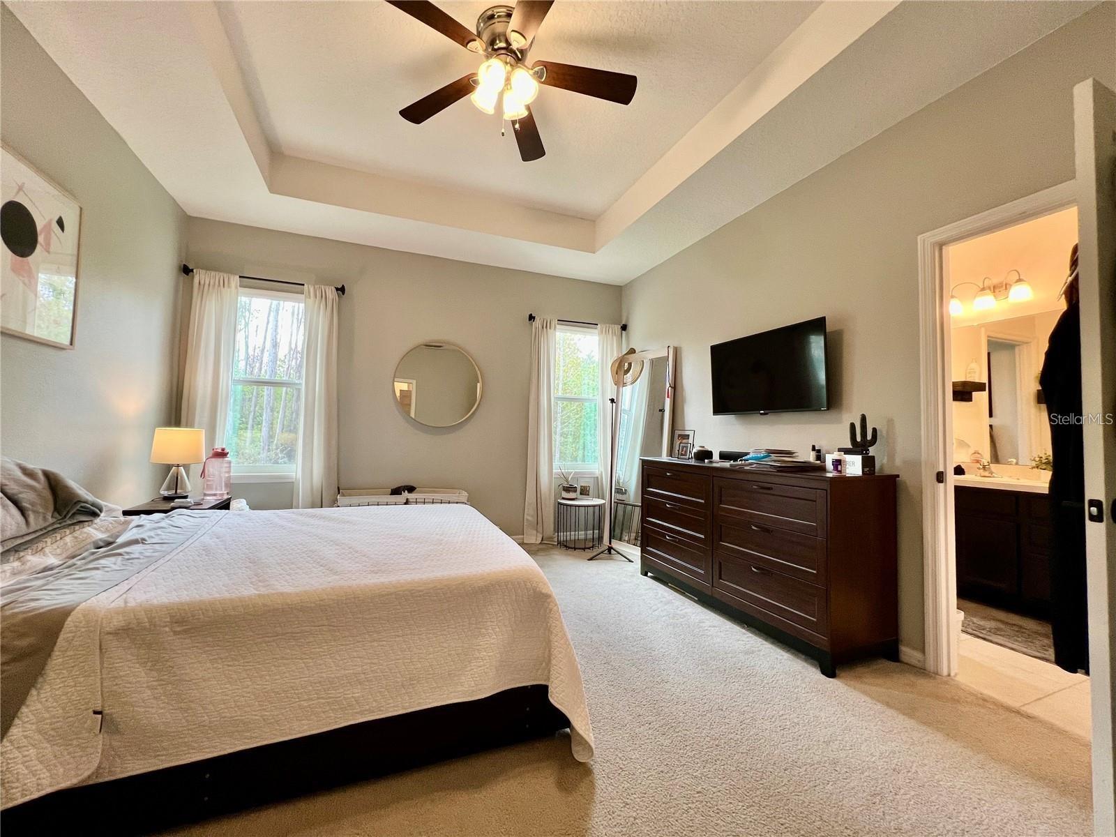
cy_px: 418
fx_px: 419
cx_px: 558
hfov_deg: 106.2
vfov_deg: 89.9
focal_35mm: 13
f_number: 1.8
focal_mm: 1.57
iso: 125
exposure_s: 1/120
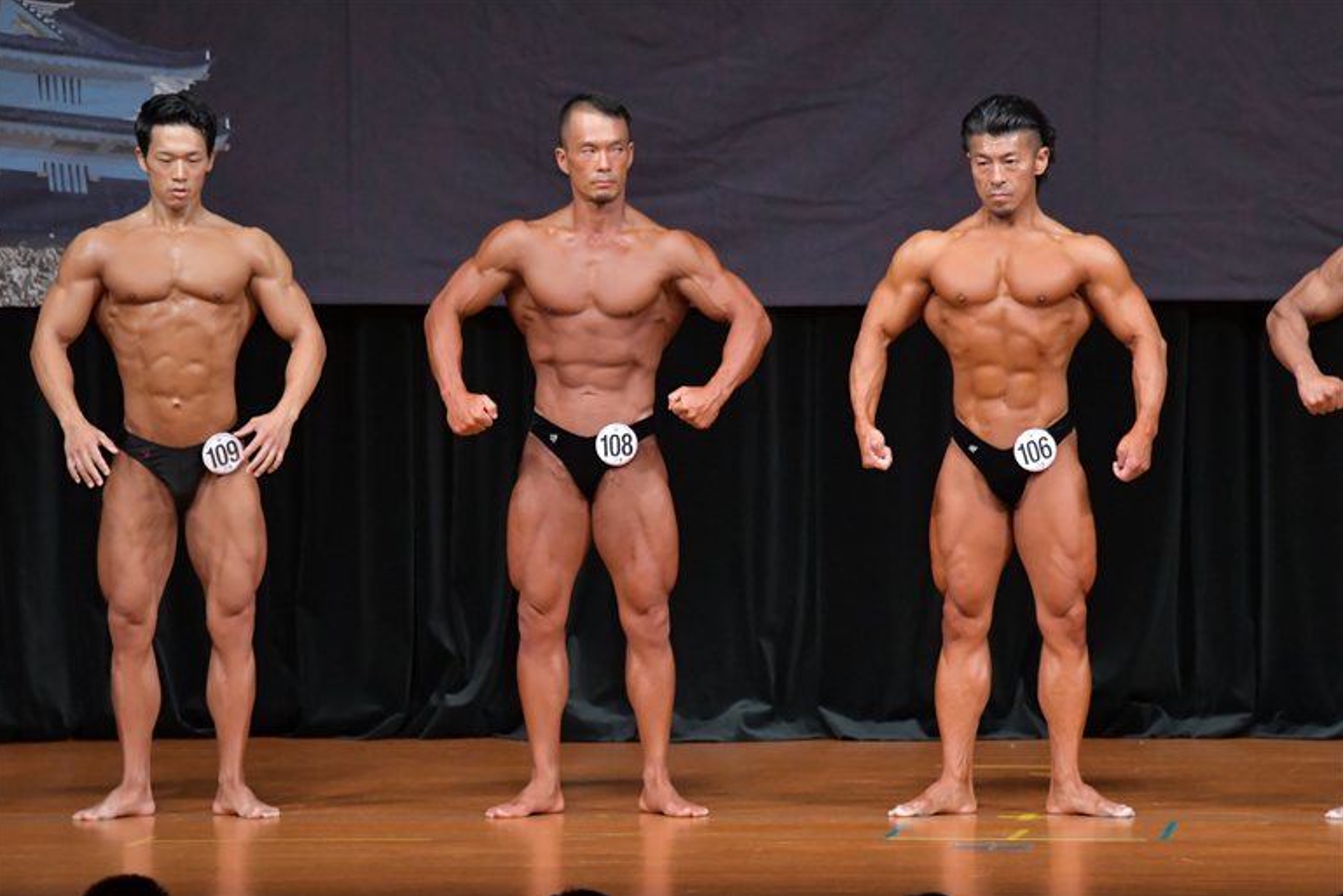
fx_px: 10148
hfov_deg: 7.6
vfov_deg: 5.1
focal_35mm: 272
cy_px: 449
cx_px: 668
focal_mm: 180
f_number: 5.6
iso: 5000
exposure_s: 1/400
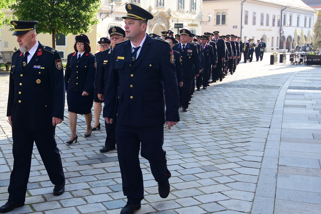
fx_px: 419
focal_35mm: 47
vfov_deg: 28.5
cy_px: 75
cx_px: 76
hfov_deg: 40.6
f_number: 3.5
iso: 320
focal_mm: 20
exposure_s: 1/800
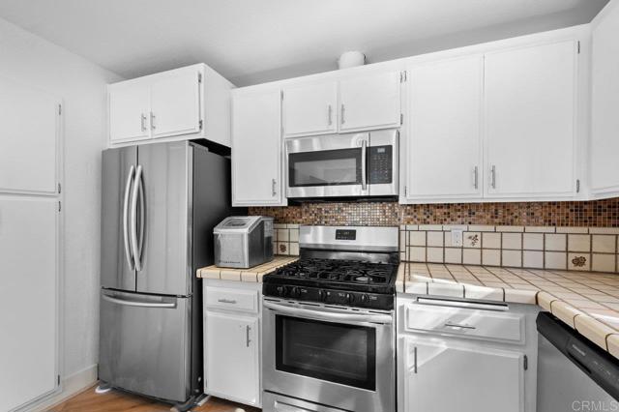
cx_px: 310
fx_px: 258
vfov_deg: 77.3
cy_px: 206
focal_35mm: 15
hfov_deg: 100.4
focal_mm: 10
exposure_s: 1/1.25
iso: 100
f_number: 8
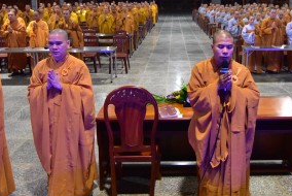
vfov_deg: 36.0
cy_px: 46
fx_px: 292
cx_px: 181
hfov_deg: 52.6
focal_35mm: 36
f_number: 4
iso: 5000
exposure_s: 1/80
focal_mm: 16
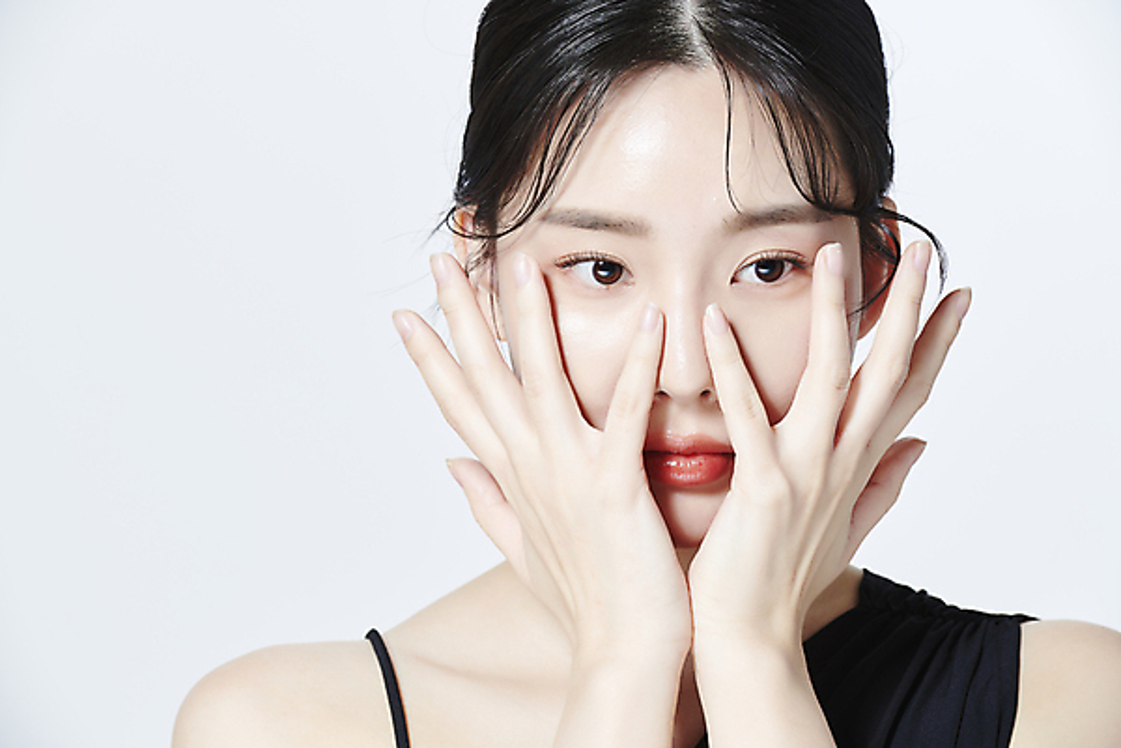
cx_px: 560
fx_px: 6227
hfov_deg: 10.3
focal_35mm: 200
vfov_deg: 6.9
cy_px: 374
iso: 64
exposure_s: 1/125
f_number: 11
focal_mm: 200
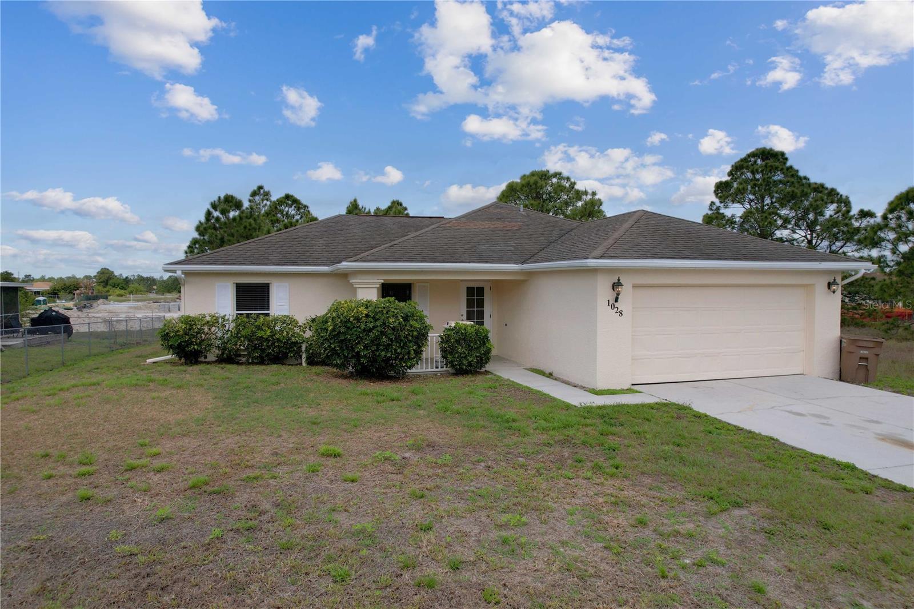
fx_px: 558
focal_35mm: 22
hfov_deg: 78.6
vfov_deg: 57.2
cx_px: 457
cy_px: 304
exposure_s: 1/3000
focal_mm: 8.38
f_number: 2.8
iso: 120
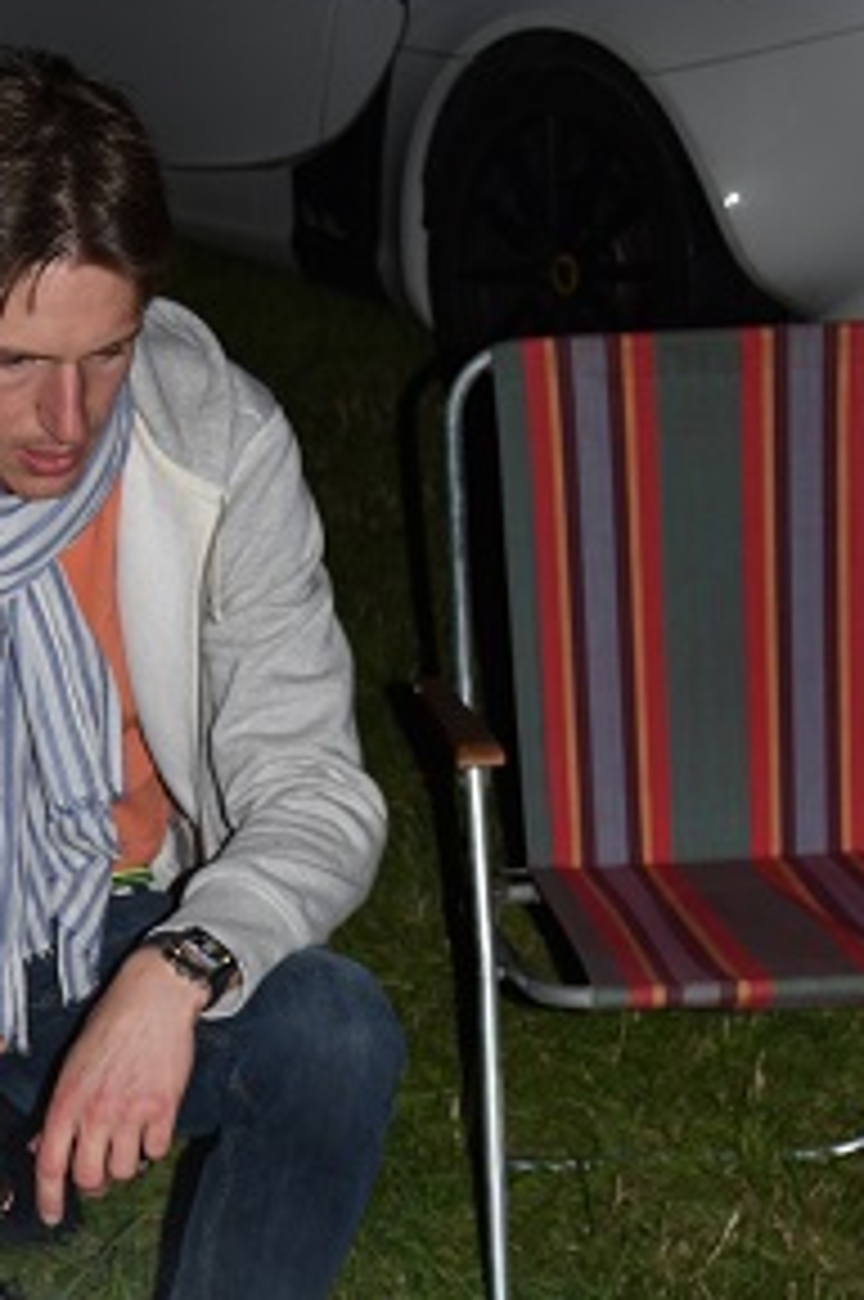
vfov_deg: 18.1
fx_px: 3933
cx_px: 153
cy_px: 1439
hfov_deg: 12.5
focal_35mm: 109
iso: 200
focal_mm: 30
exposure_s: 1/60
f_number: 4.2
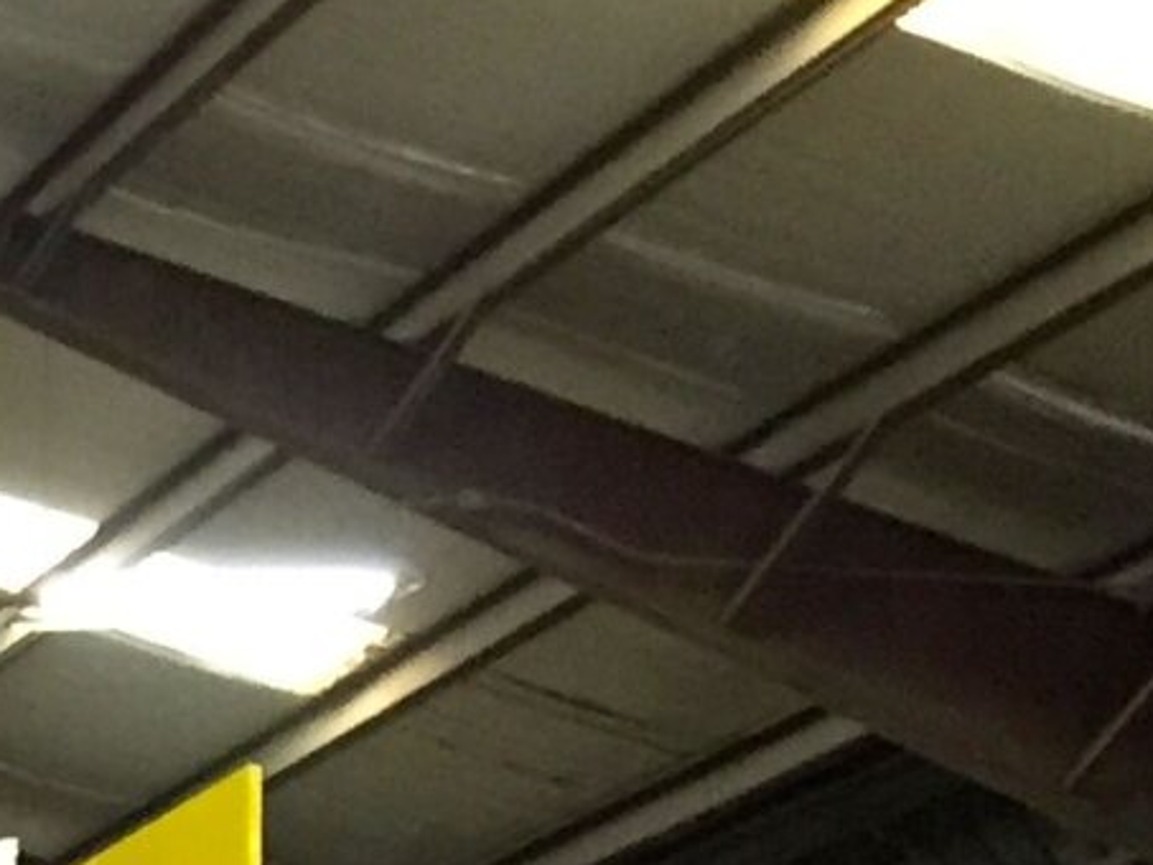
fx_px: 5464
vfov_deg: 8.5
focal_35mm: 164
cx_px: -1682
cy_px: 1890
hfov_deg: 10.3
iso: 125
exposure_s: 1/30
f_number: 2.2
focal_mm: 4.15
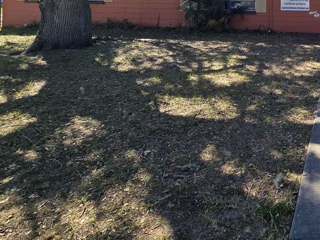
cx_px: 318
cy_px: -12
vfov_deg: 40.6
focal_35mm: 29
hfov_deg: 50.3
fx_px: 268
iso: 50
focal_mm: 2.2
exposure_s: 1/1139
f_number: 2.2
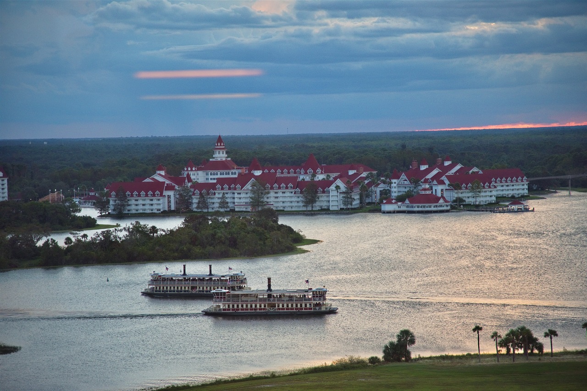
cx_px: 294
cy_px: 196
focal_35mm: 120
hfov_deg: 17.1
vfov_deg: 11.4
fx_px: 1957
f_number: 4
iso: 720
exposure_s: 1/250
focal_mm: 120
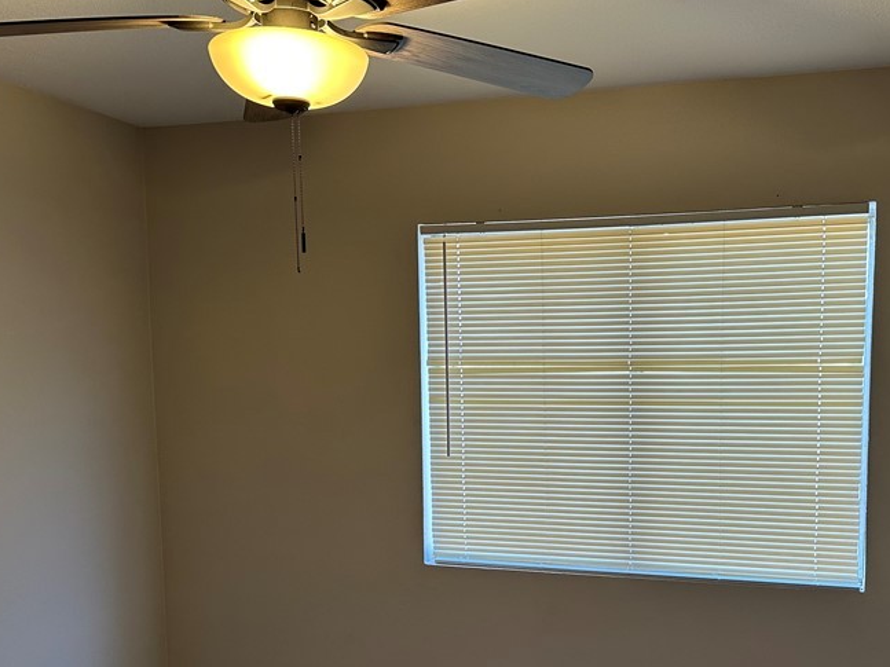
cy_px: 461
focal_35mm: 38
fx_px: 977
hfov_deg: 48.5
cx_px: 553
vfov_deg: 37.2
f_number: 1.78
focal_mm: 6.86
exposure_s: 1/120
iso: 160
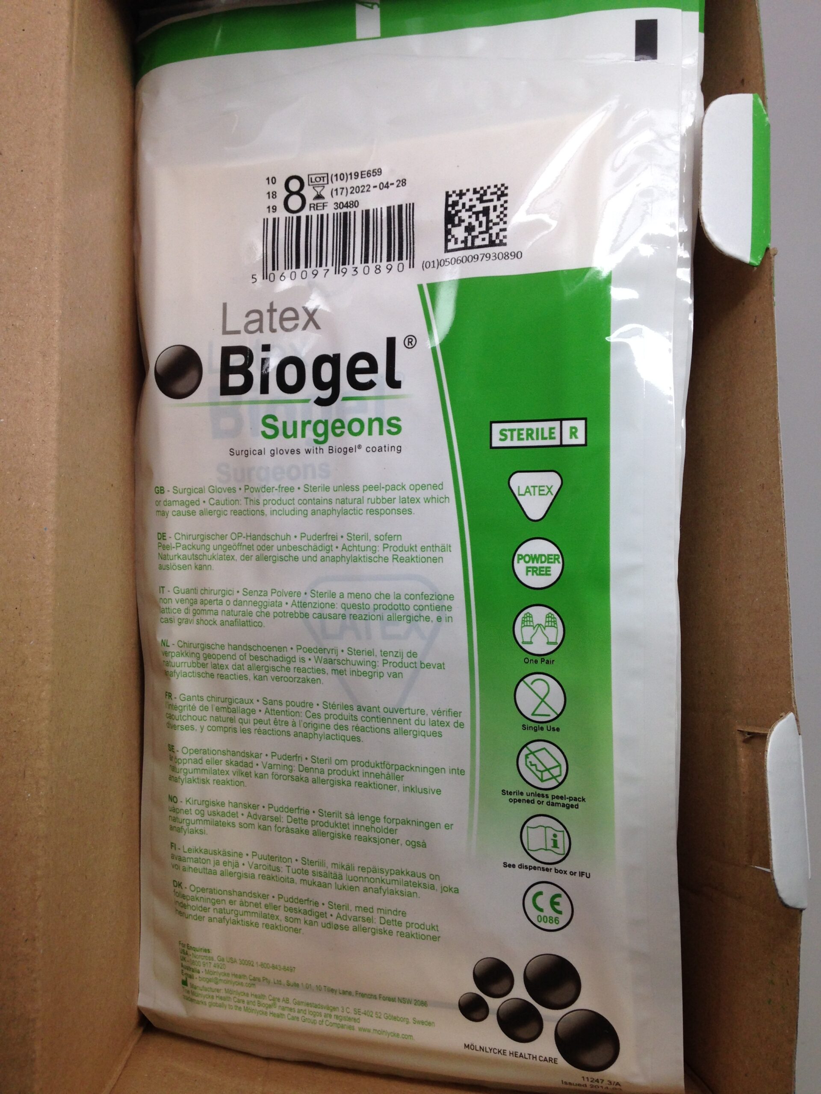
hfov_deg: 42.9
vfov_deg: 55.4
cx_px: 410
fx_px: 1044
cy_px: 547
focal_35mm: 33
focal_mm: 4.12
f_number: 2.4
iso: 64
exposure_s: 1/120
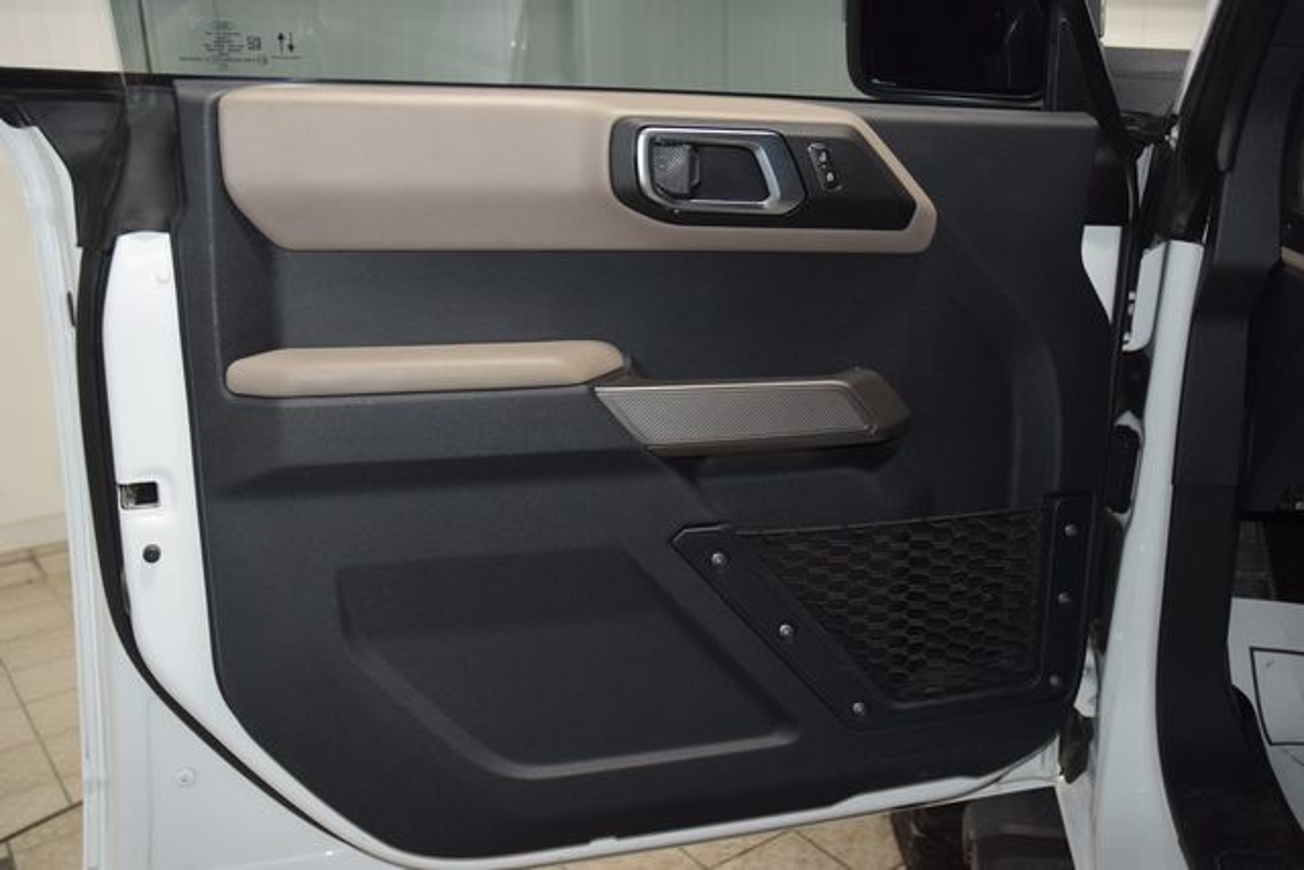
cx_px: 652
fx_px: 1196
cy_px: 435
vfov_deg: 40.0
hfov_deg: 57.2
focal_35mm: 33
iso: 800
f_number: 3.8
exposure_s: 1/60
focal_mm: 22
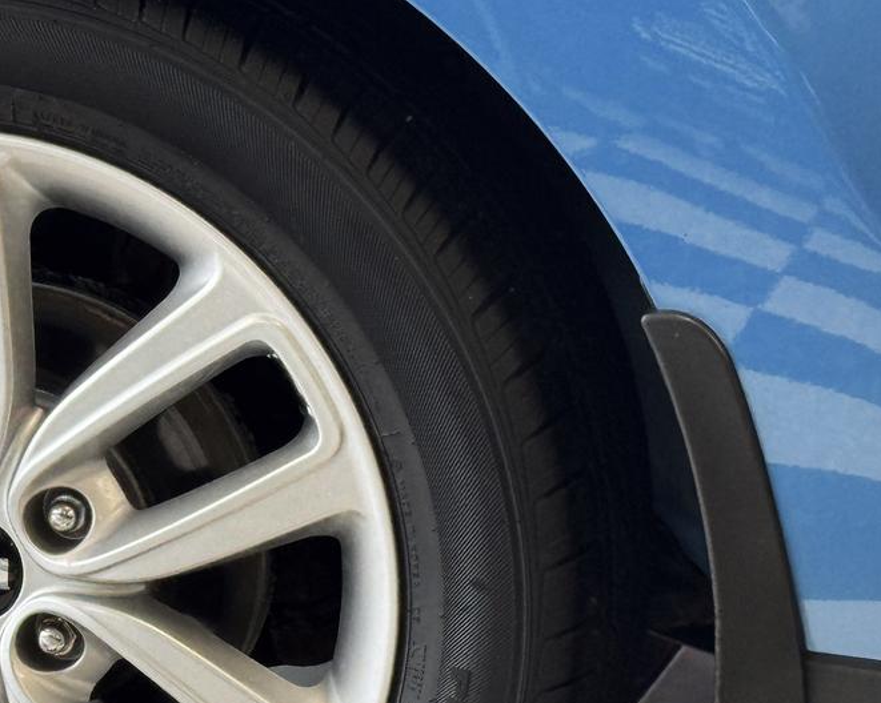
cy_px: 616
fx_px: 4534
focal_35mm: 174
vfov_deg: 8.8
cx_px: 75
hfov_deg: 11.0
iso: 125
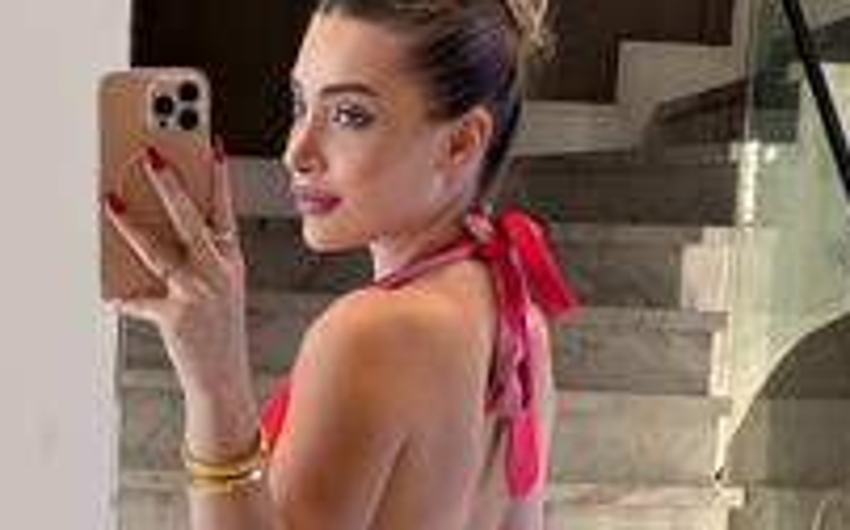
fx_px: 2338
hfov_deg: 20.6
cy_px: 501
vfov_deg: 12.8
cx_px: 421
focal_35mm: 101
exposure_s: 1/50
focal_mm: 6.76
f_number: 1.78
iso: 125
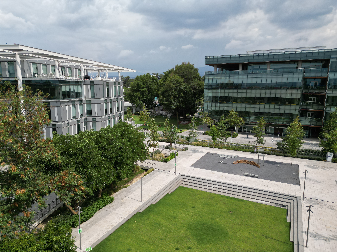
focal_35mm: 24
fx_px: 234
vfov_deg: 56.8
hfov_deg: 71.6
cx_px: 168
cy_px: 126
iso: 120
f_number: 1.7
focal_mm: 6.72
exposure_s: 1/3200
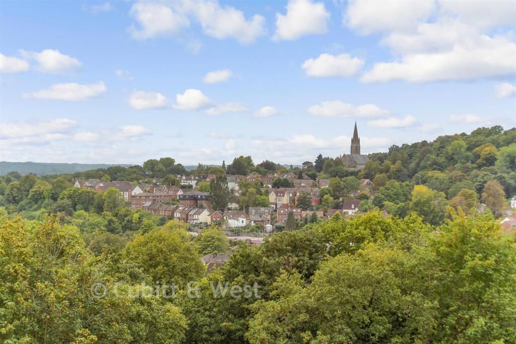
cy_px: 172
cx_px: 258
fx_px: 1175
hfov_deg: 24.8
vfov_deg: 16.7
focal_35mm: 82
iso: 160
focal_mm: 55
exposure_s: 1/60
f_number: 8
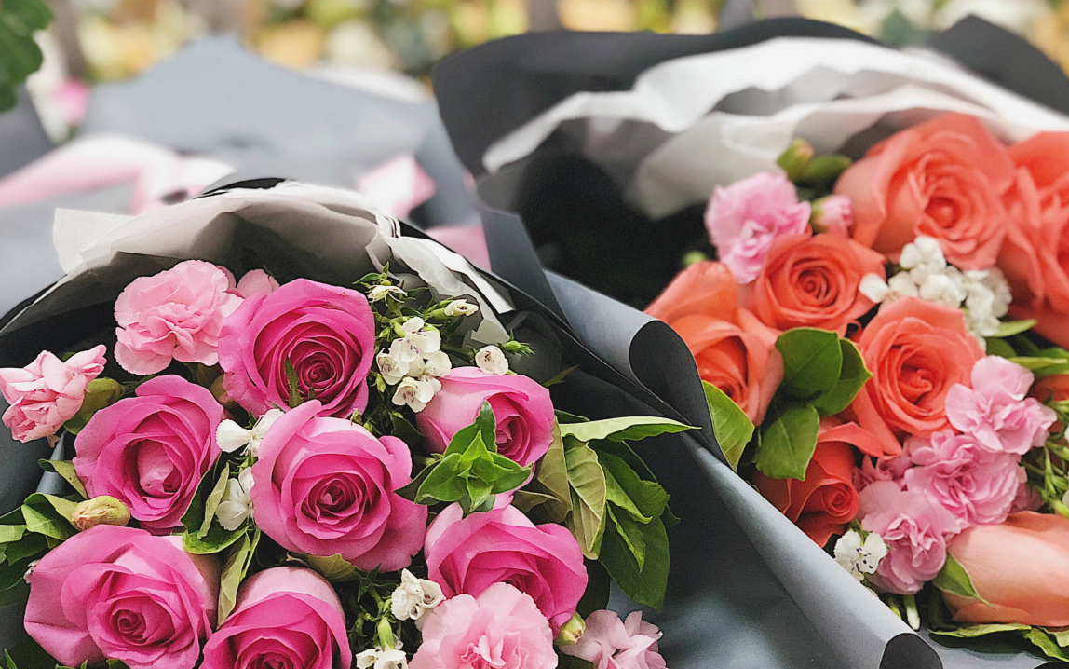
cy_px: 313
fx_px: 2098
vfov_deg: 18.1
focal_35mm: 72
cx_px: 534
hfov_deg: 28.6
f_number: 2.4
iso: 160
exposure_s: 1/33
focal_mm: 6
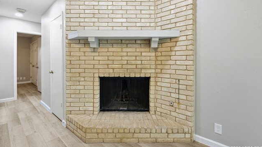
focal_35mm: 17
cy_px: 62
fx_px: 118
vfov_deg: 63.6
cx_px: 131
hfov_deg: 95.9
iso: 2000
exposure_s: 1/15
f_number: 8
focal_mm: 16
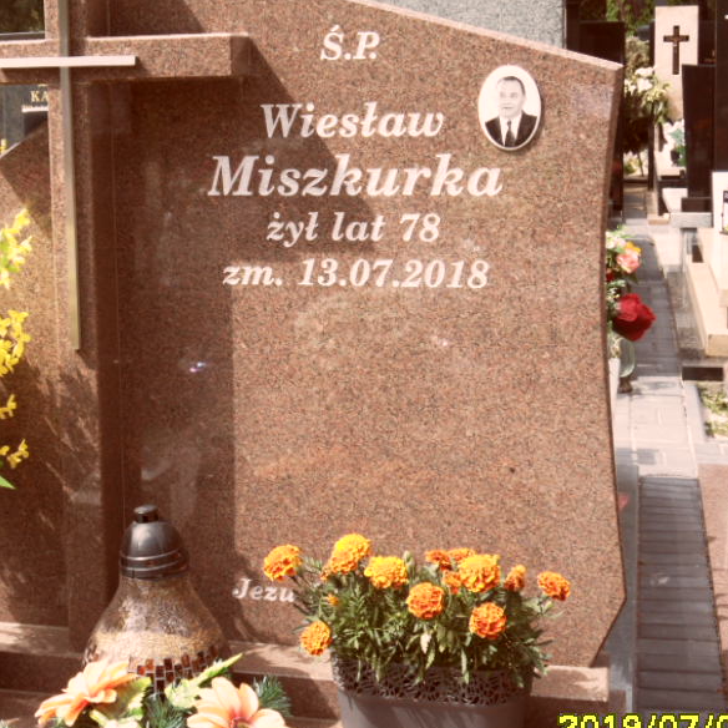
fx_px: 1475
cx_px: 178
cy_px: 348
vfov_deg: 27.7
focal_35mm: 62
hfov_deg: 27.3
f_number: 3.6
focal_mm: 6.5
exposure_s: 1/250
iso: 80
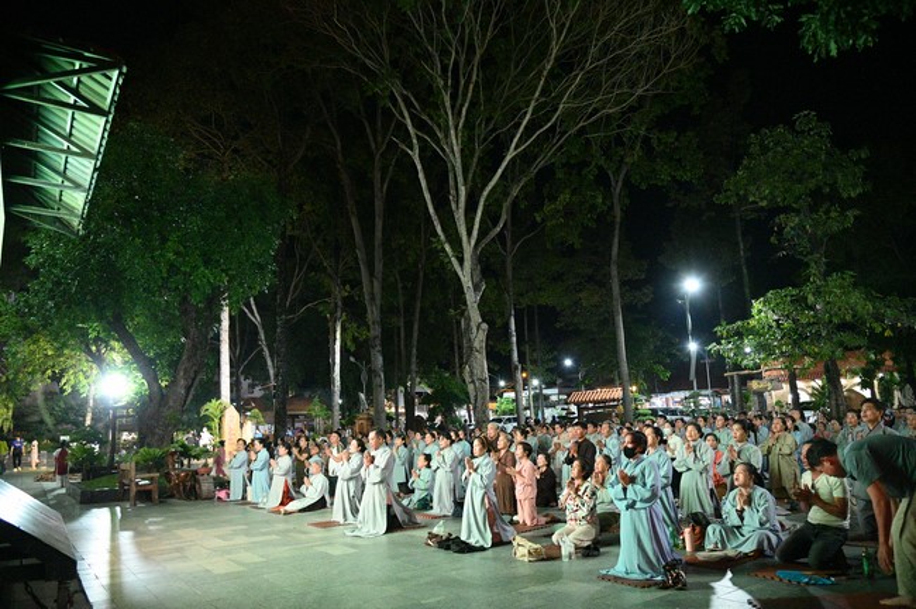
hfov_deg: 73.8
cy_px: 304
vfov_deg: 53.0
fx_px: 610
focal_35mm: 24
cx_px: 458
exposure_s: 1/250
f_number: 4
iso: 25600
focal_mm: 24
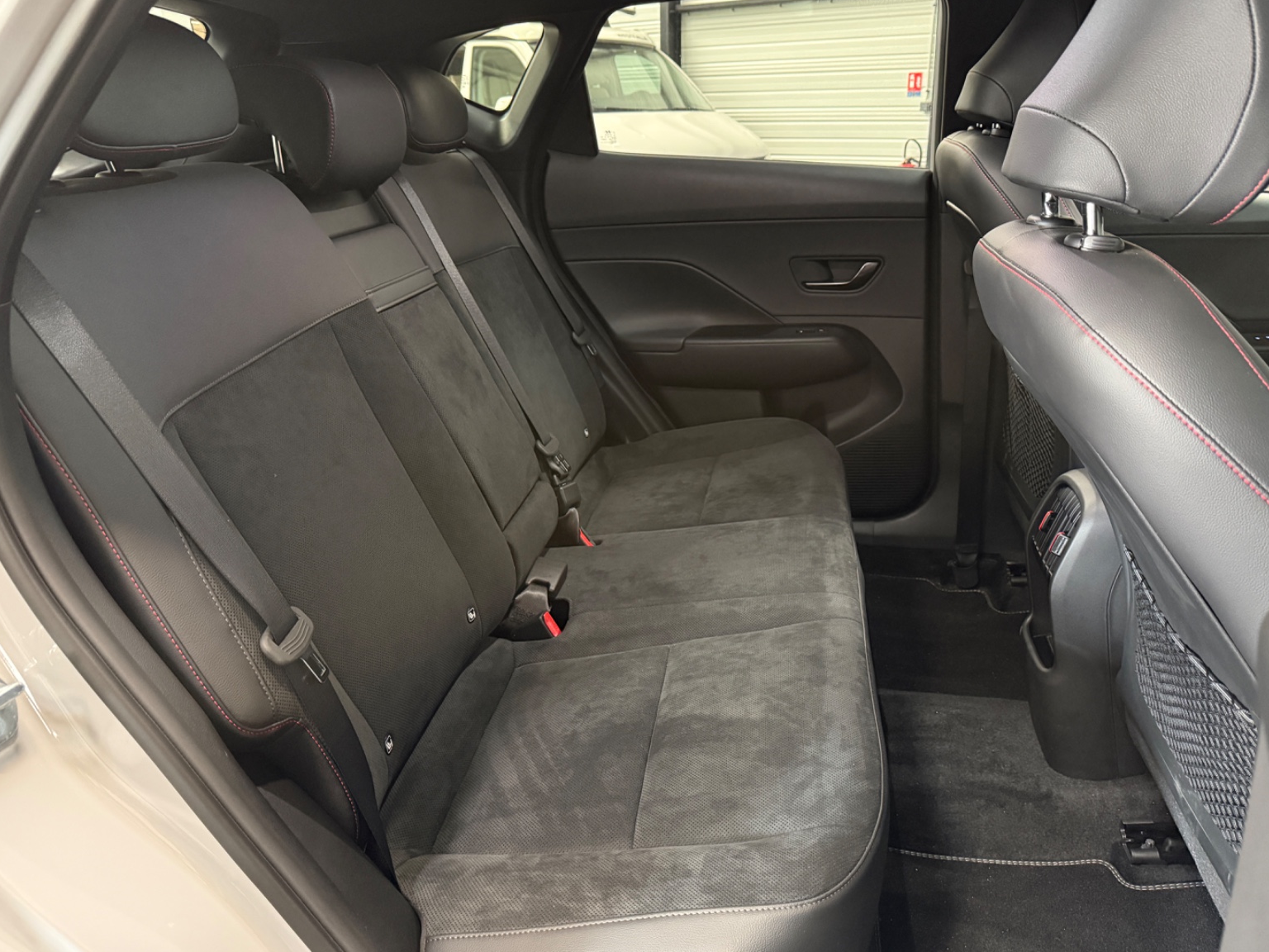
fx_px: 916
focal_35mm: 25
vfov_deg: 54.9
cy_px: 464
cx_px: 650
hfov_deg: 69.4
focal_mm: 6.76
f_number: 1.78
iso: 1000
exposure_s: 1/33
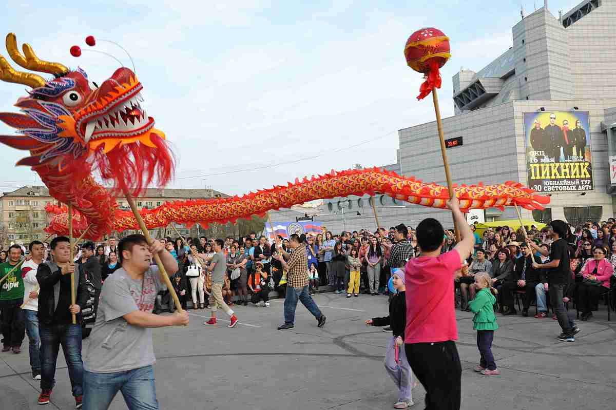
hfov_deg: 58.7
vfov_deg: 41.1
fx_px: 547
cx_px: 308
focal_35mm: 32
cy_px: 205
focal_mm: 32
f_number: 6.3
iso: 400
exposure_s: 1/160
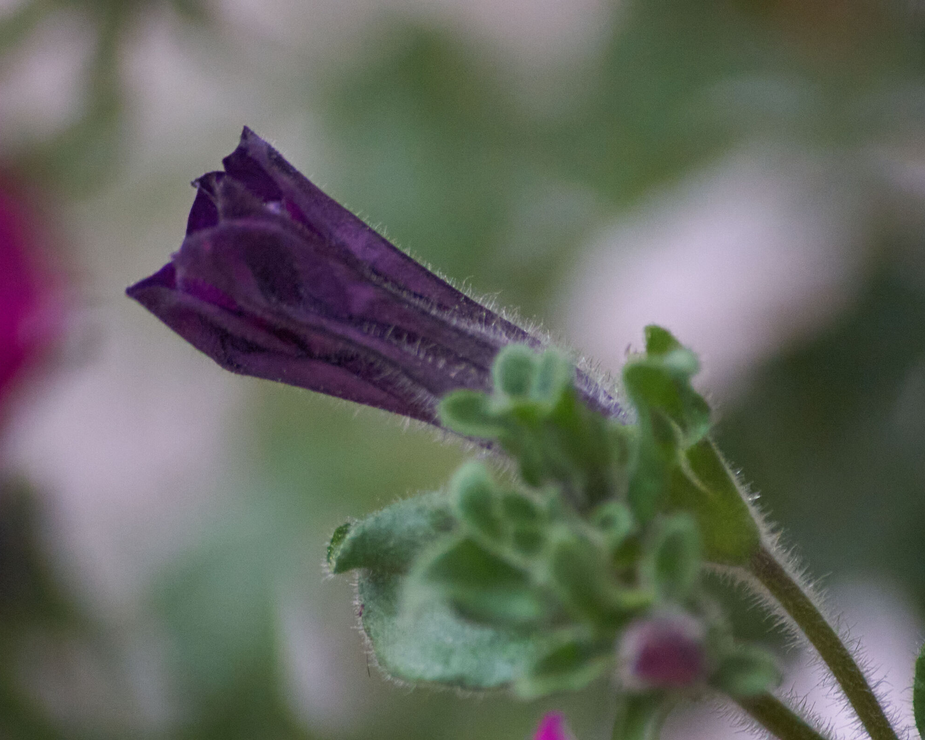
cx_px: 469
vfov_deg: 3.0
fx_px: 13907
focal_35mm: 508
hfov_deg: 3.8
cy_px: 370
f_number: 5.6
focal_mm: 300
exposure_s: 1/500
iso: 6400
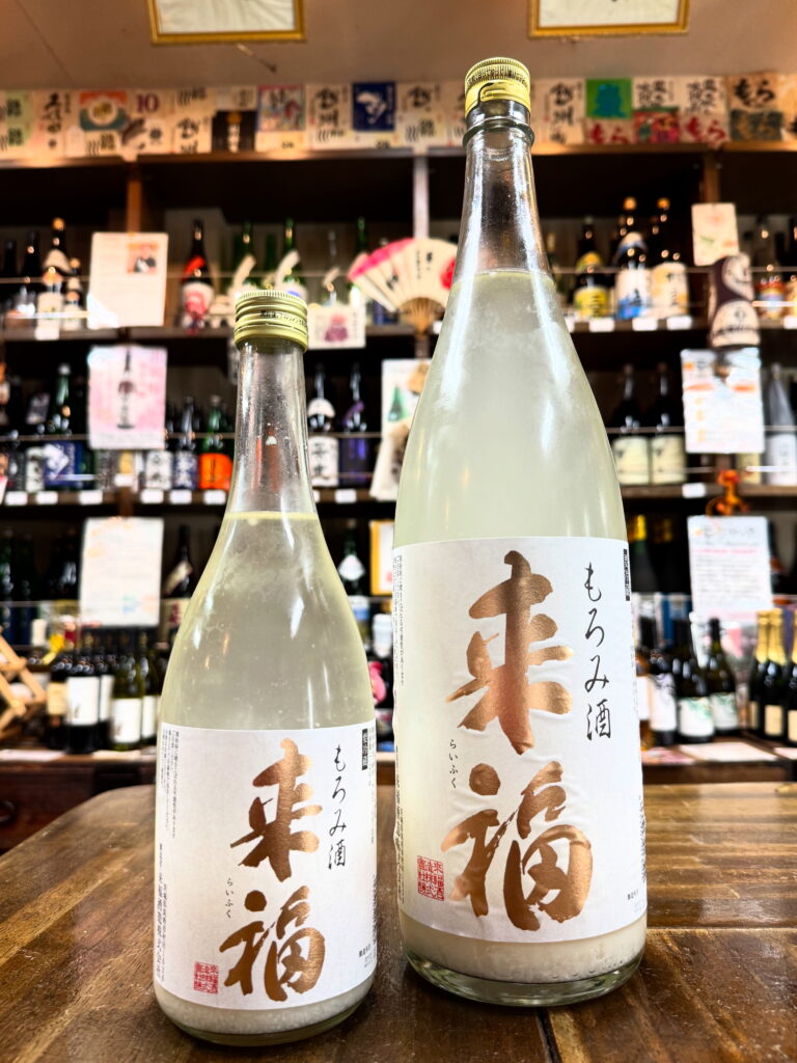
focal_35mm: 24
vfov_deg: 71.6
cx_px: 398
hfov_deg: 56.8
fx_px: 737
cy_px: 532
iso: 125
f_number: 1.78
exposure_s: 1/50
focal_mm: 6.76
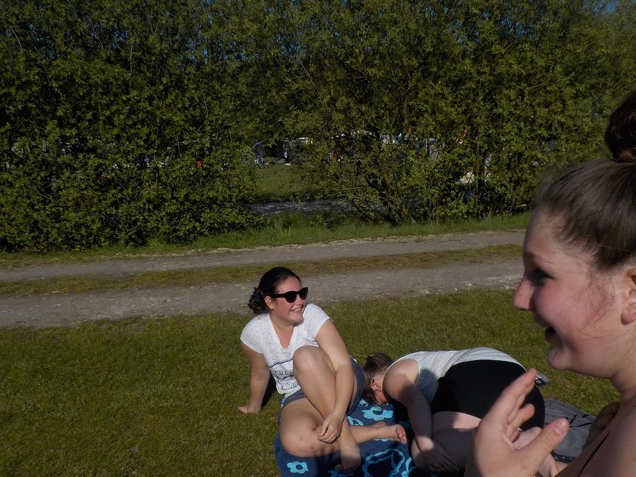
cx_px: 316
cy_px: 245
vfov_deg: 45.4
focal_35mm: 31
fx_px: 569
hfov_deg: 58.4
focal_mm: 4.1
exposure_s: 1/1000
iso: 125
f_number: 6.6
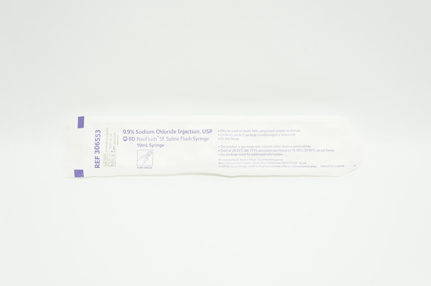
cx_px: 216
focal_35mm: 40
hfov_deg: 48.0
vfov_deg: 32.9
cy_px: 143
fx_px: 484
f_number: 6.3
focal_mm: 27
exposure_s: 1/50
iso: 400
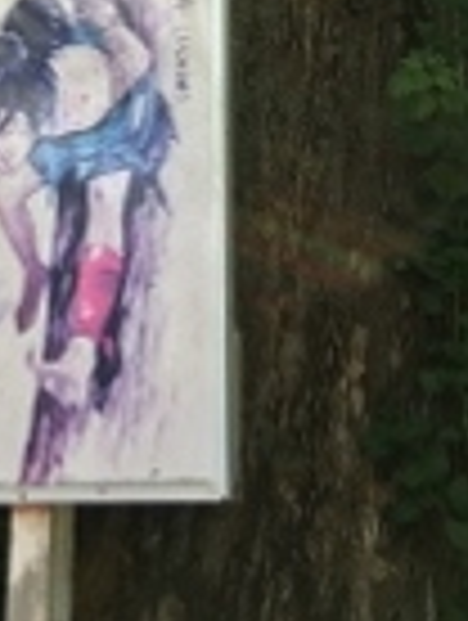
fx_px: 1887
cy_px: -441
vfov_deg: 16.2
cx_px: 97
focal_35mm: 105
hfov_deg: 14.1
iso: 25
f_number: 2.2
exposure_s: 1/206
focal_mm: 4.15
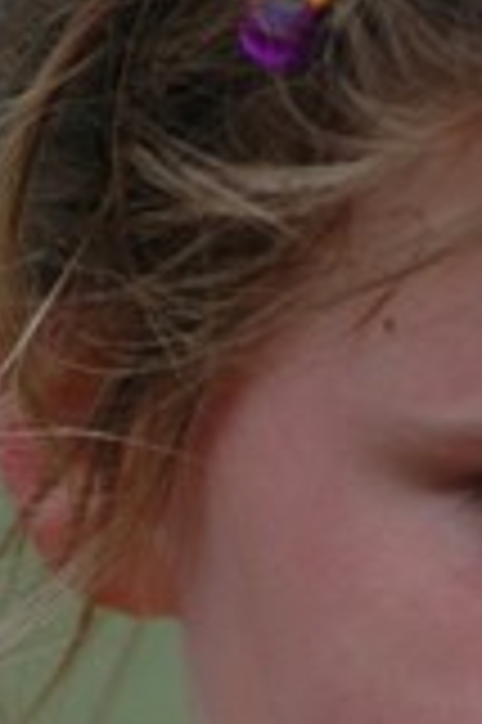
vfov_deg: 1.8
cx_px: 664
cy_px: 634
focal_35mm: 1161
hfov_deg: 1.2
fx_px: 23365
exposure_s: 1/640
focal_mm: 270
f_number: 5.6
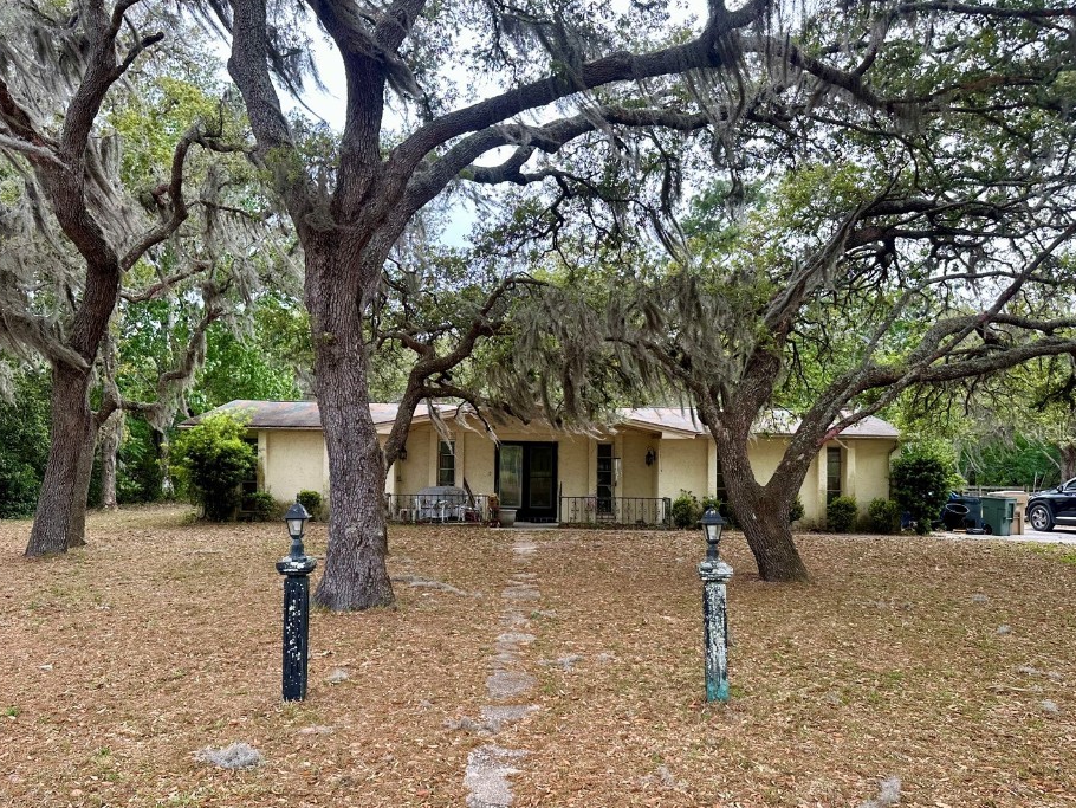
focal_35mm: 27
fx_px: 839
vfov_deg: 51.3
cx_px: 531
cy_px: 431
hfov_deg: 65.3
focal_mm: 6.86
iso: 80
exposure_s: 1/615
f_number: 1.78
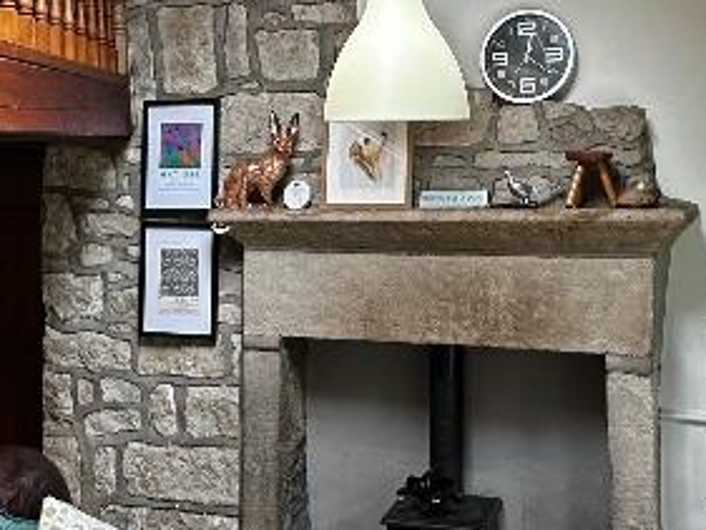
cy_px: 136
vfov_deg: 28.2
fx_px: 1041
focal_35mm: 51
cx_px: 359
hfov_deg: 37.5
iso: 160
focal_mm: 2.22
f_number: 2.2
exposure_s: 1/50
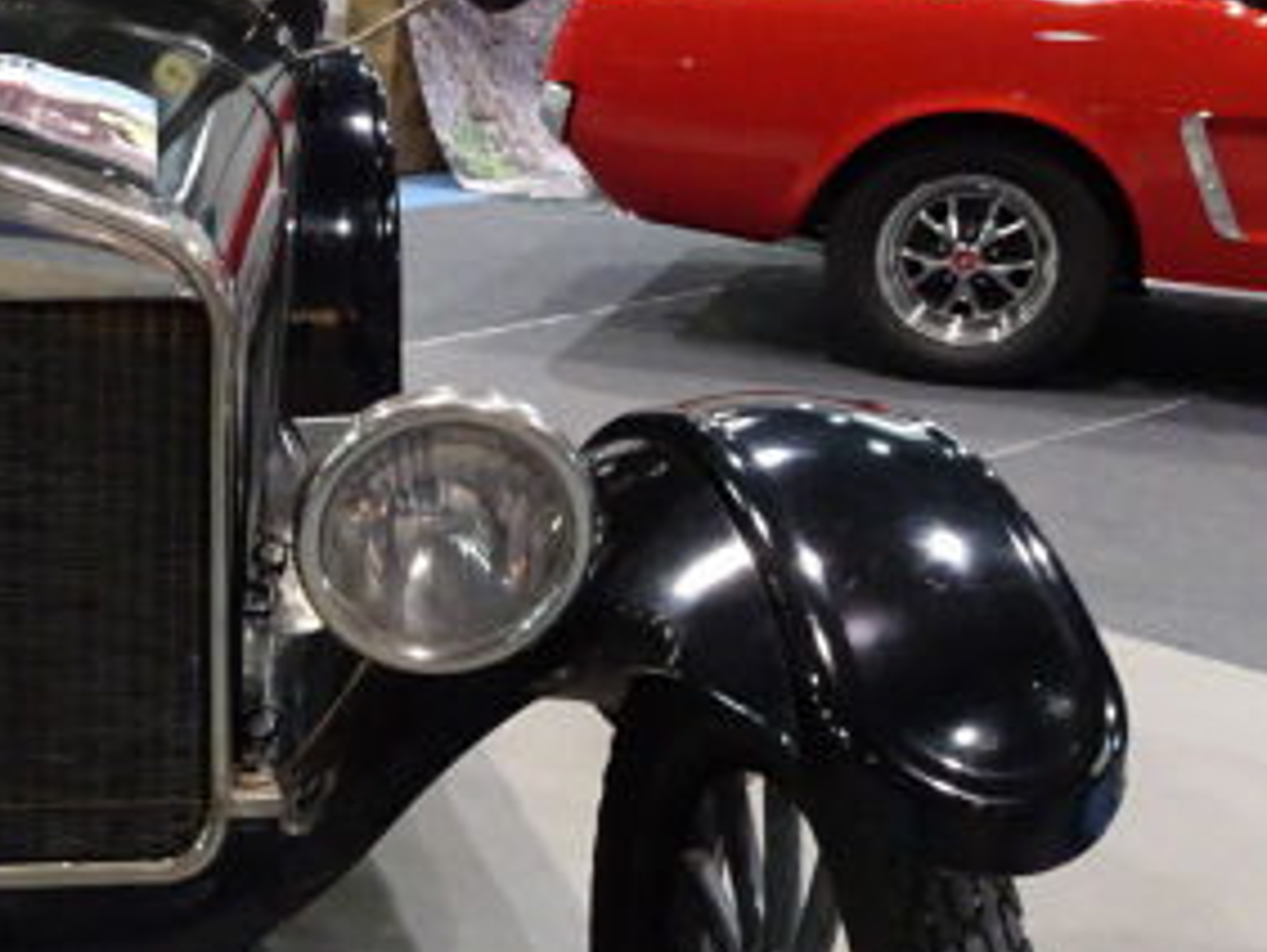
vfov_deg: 21.6
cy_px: 422
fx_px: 2491
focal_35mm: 68
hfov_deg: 26.7
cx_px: -45
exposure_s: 1/30
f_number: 3.5
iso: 800
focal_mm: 4.1
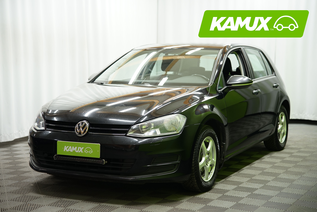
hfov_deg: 31.0
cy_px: 106
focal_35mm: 65
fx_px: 572
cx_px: 158
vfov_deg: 20.9
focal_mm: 65
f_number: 3.2
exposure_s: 1/30
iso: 500
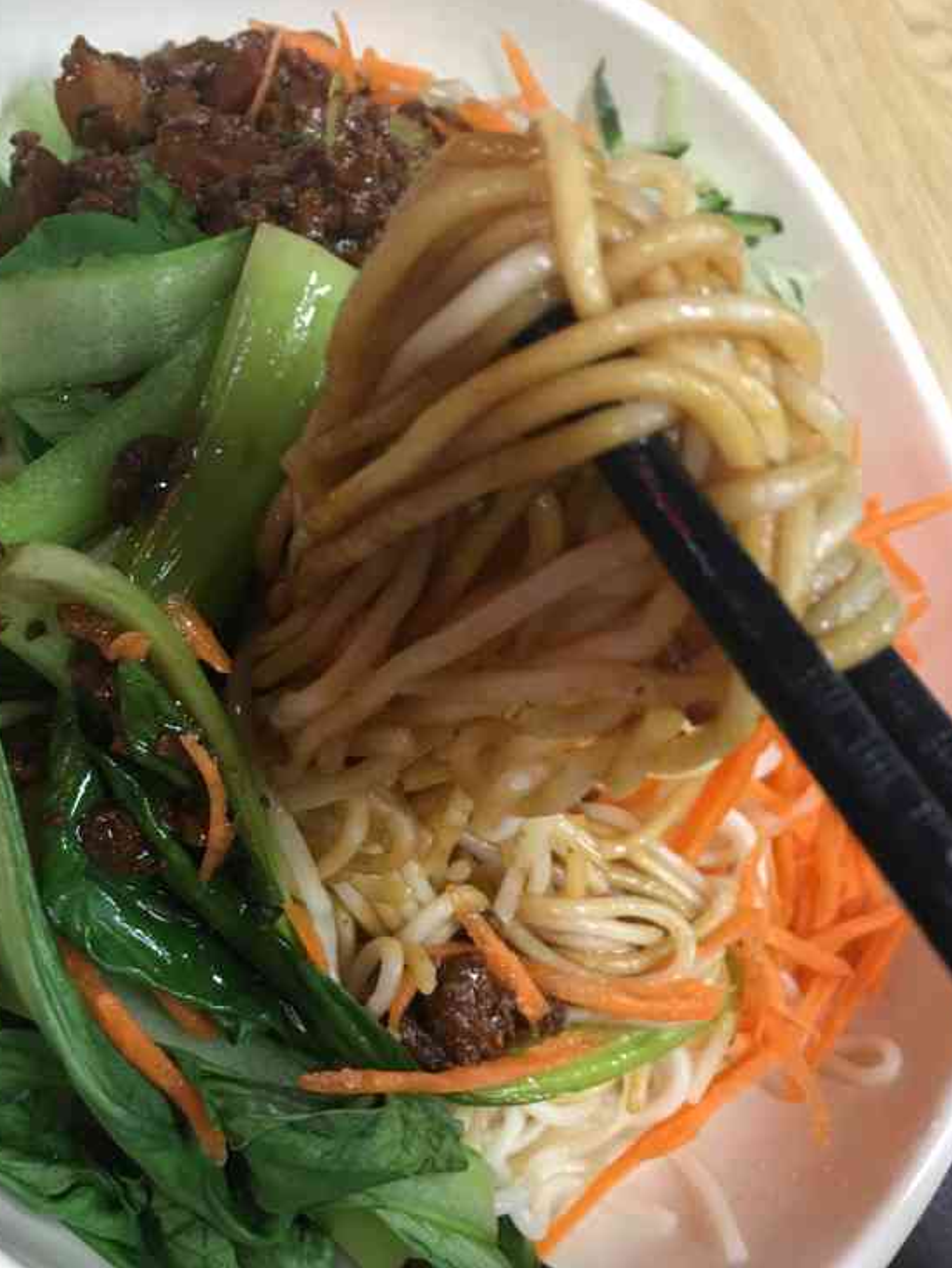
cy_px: 636
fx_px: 1356
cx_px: 414
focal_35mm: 37
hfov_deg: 38.6
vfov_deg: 50.1
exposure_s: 1/17
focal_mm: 4.15
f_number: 2.2
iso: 50
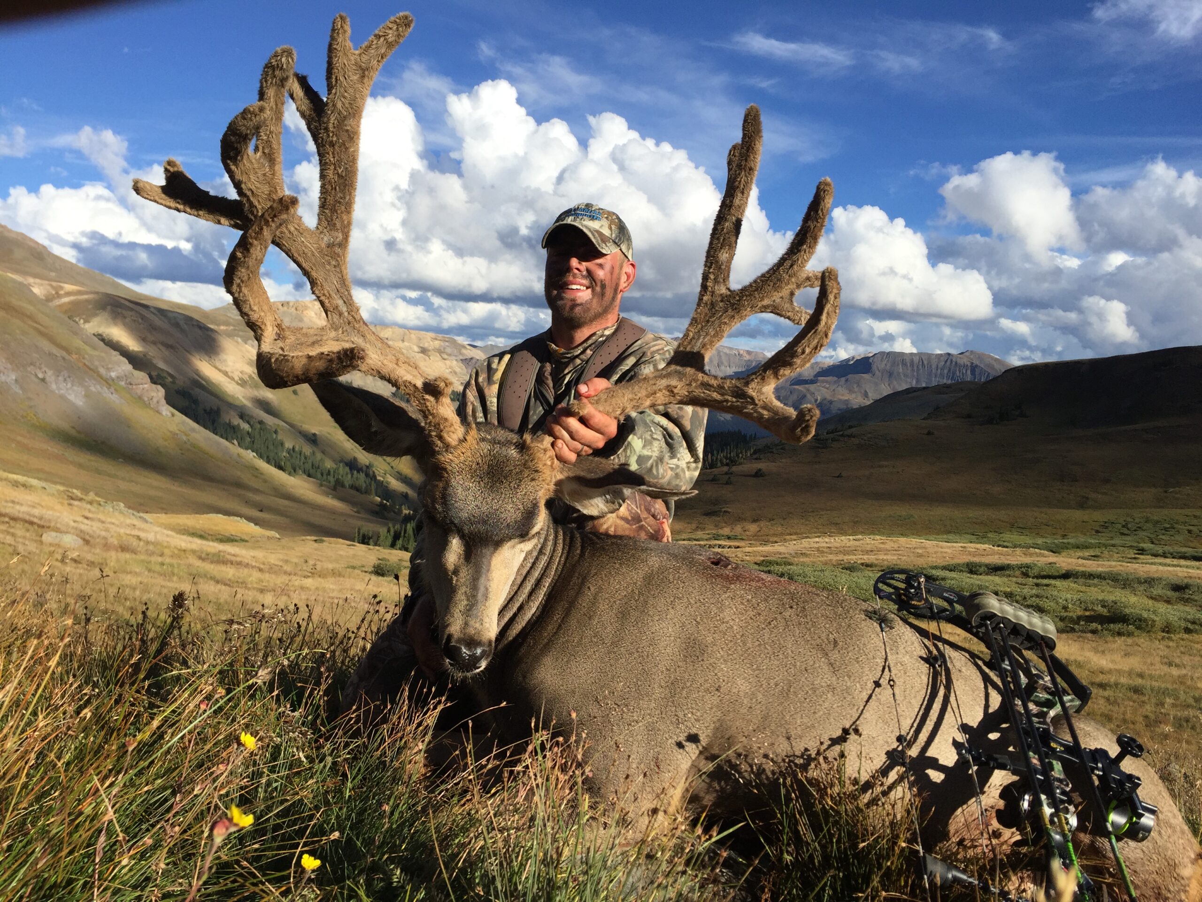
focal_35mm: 29
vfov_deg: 48.2
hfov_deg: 61.7
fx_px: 1007
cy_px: 451
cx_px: 601
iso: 32
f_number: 2.2
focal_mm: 4.15
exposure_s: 1/2475
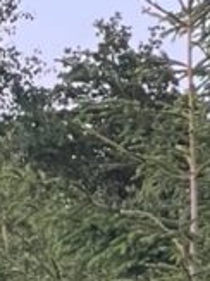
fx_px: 2648
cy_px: 646
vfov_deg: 5.9
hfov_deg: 4.5
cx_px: 382
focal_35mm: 327
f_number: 2
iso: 1000
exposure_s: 1/30
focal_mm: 6
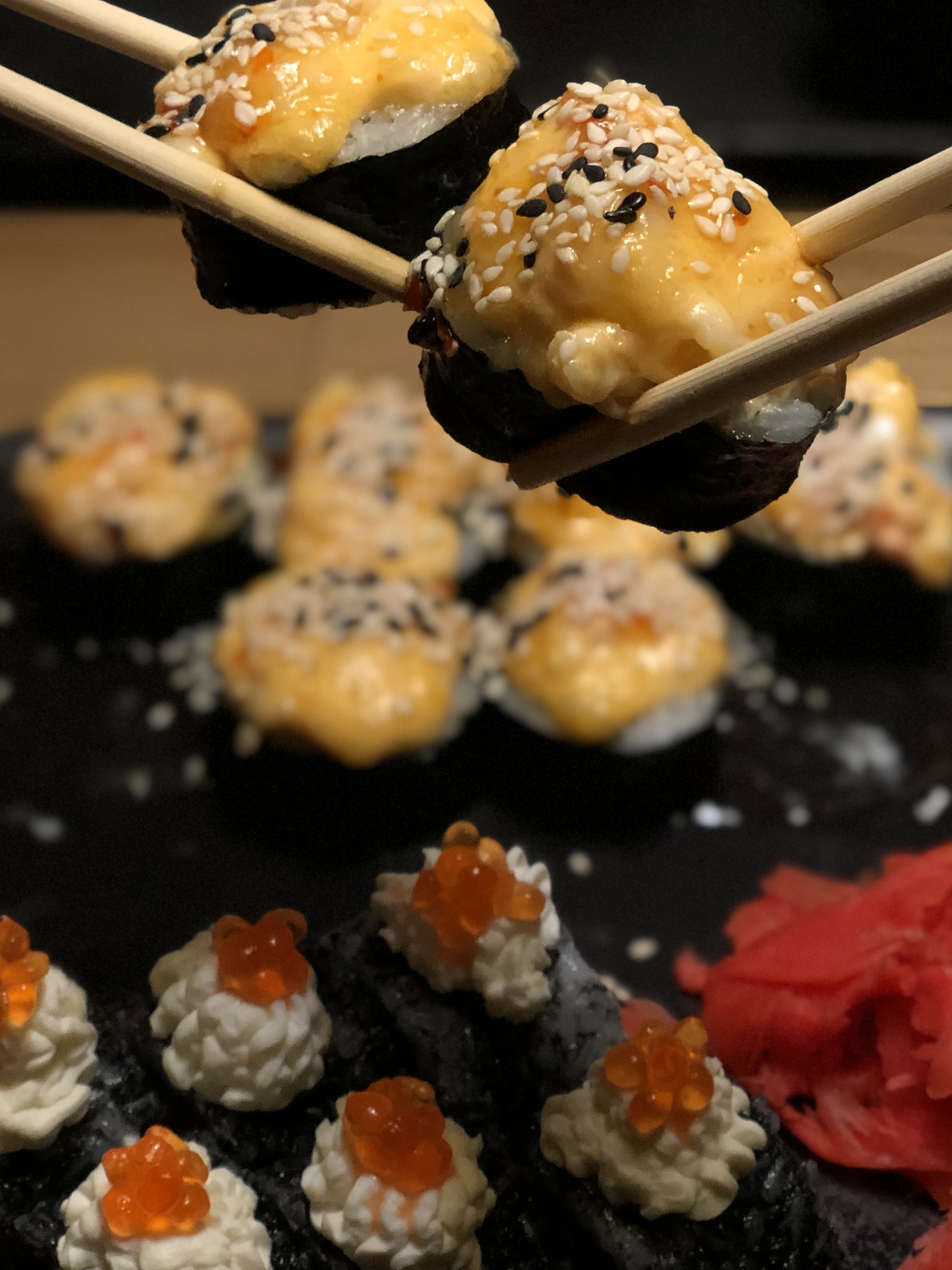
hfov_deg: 17.1
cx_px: 569
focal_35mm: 86
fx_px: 3154
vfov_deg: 22.4
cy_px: 232
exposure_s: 1/60
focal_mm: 6
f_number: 2.4
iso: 100
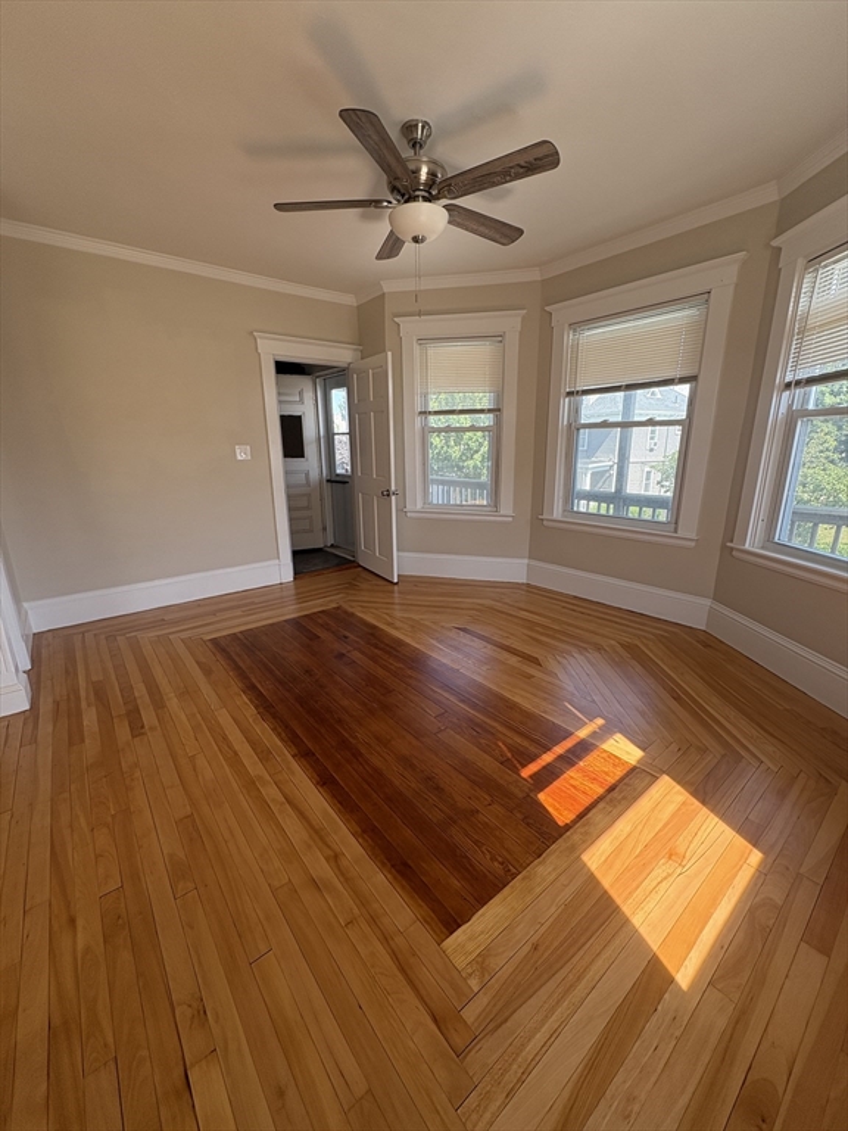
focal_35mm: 14
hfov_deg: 85.7
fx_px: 457
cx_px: 424
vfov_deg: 102.1
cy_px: 566
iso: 100
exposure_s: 1/136
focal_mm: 2.22
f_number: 2.2
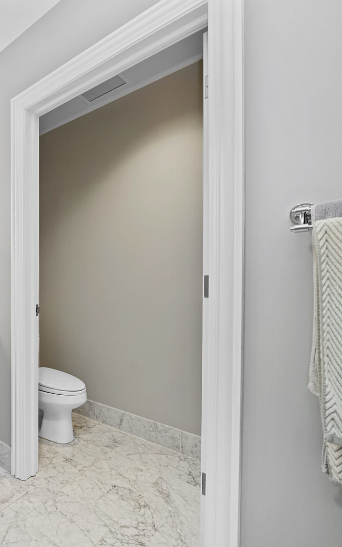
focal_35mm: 19
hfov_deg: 48.9
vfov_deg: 88.0
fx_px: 283
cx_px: -12
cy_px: 277
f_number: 4
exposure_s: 1/40
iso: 320
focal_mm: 12
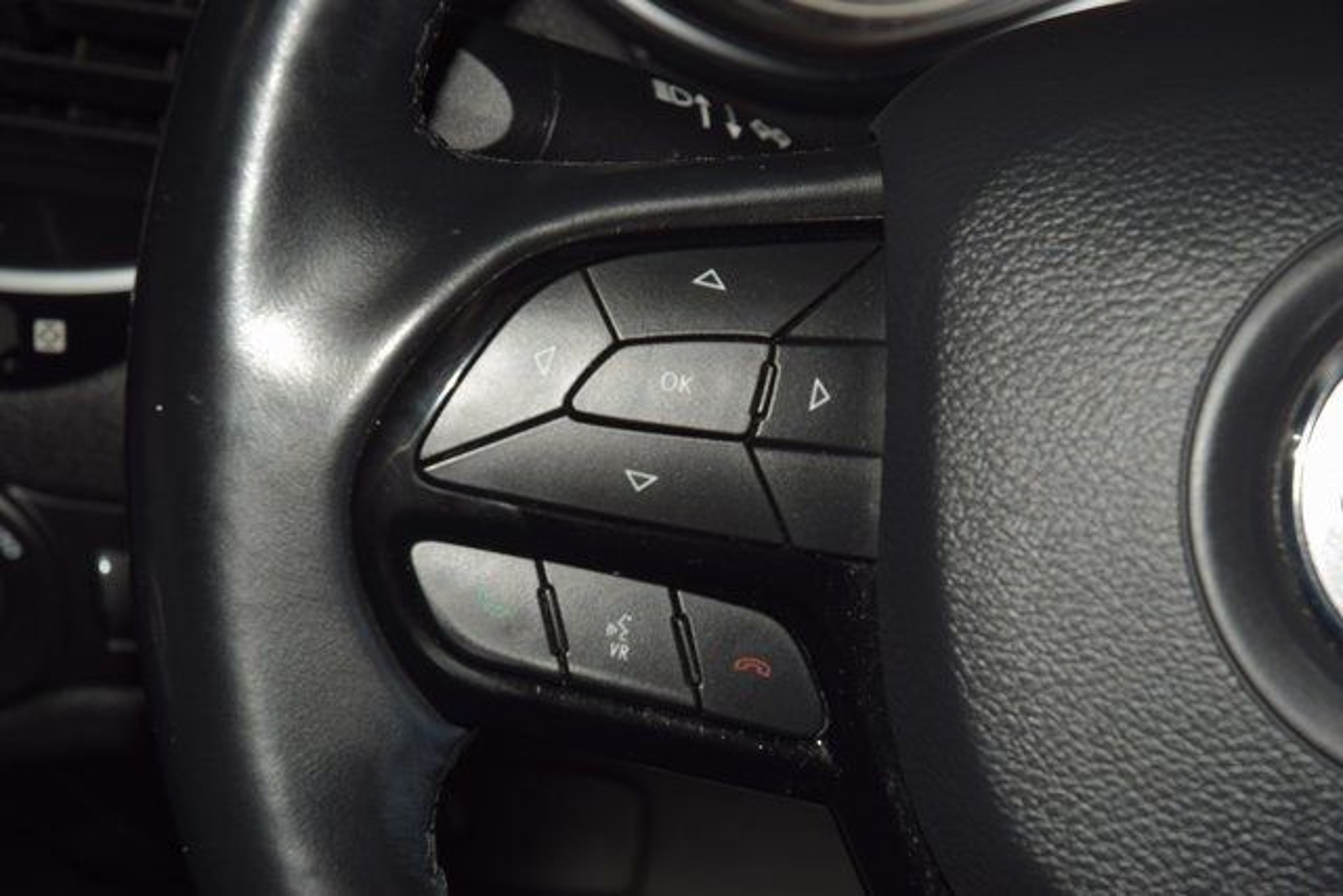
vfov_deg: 13.0
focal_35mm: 105
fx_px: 3918
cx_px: 672
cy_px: 448
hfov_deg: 19.5
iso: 100
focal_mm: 70
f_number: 8
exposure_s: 1/125
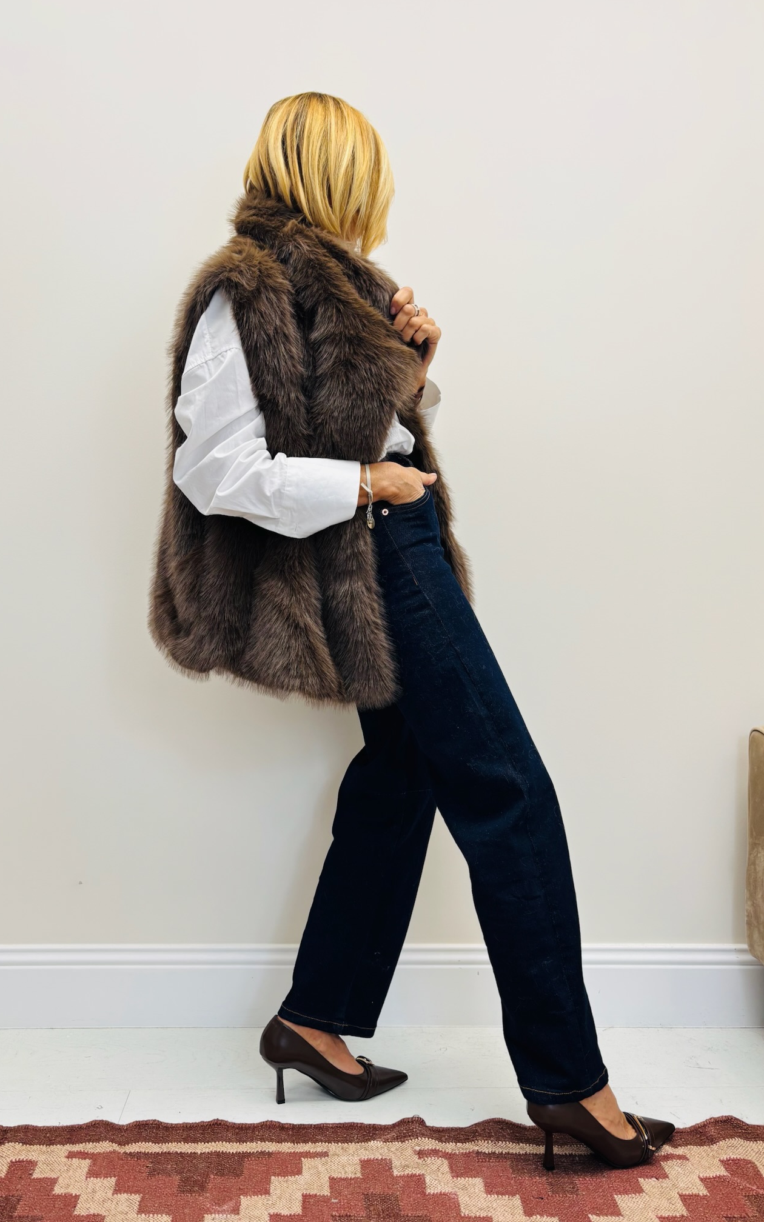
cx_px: 323
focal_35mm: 28
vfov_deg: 66.5
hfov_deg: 44.4
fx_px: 933
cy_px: 604
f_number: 1.6
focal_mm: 5.96
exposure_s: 1/108
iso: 32
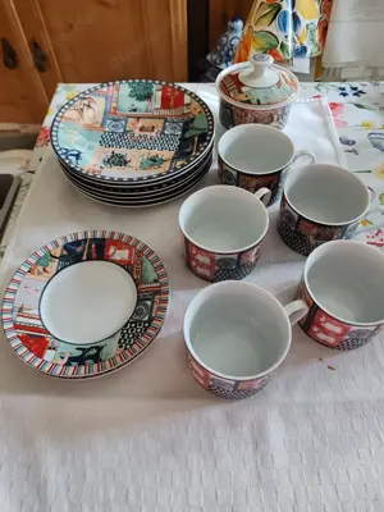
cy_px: 256
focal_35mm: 27
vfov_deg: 65.3
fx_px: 399
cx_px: 192
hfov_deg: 51.4
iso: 2500
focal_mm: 6.12
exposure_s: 1/50
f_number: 1.9
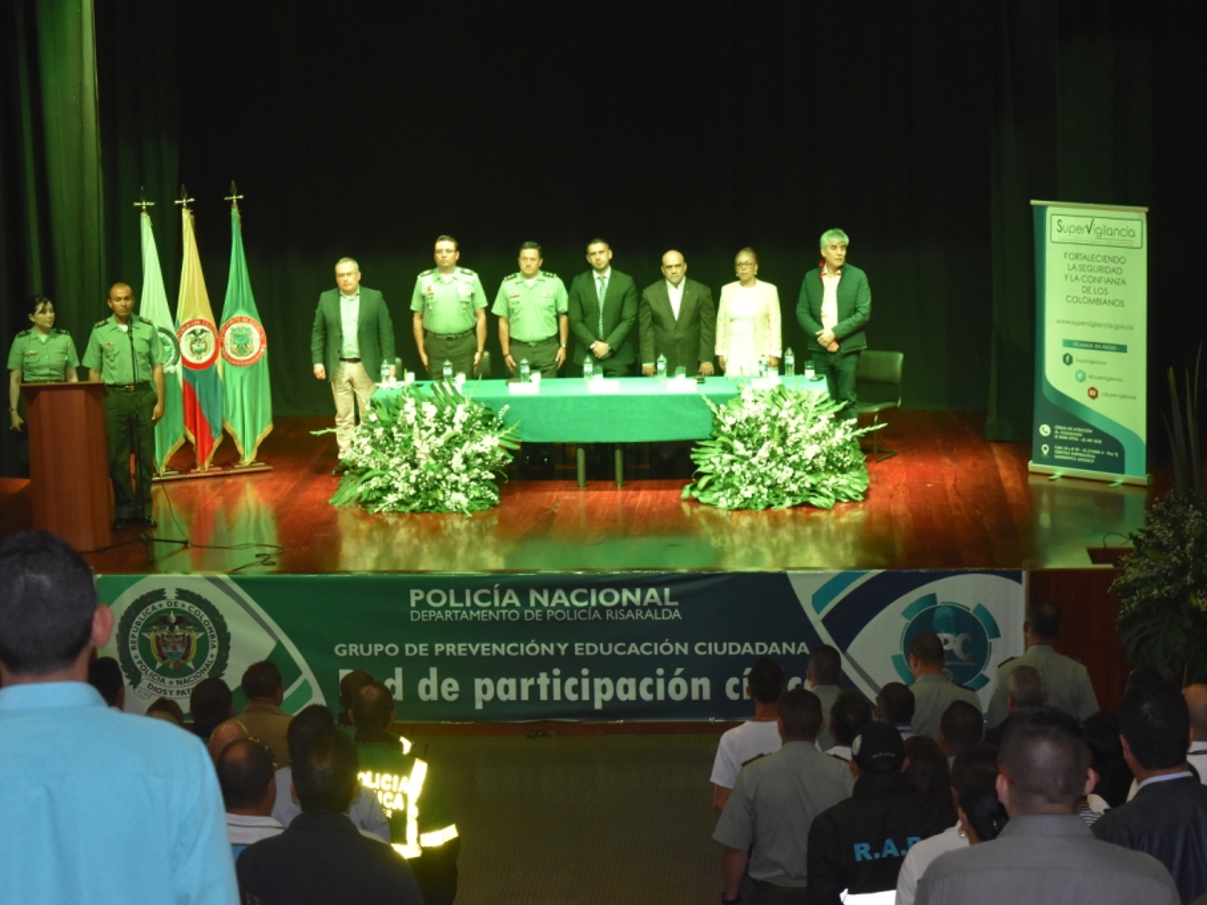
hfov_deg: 21.9
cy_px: 452
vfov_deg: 16.5
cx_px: 583
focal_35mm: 90
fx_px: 3122
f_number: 5.6
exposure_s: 1/60
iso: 2000
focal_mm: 55
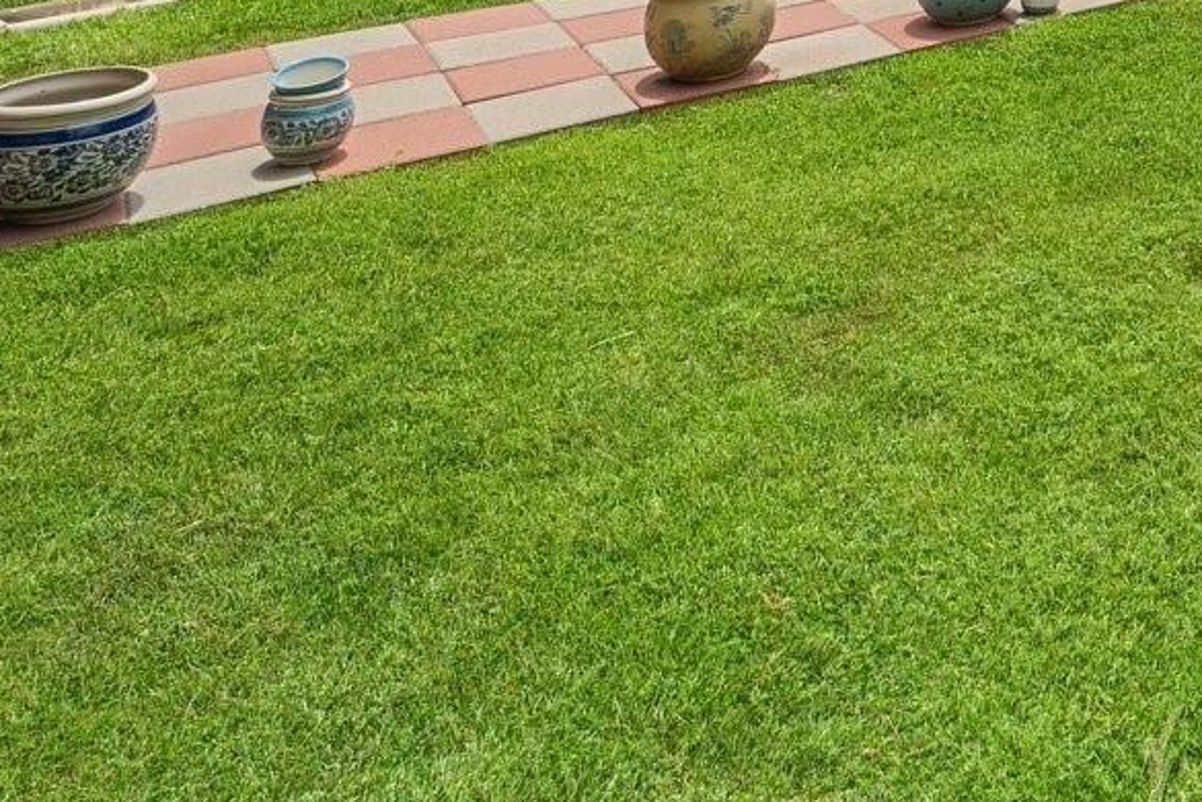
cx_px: 1646
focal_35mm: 49
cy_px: -513
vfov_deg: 21.4
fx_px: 1636
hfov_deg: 30.0
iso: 320
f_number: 9
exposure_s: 1/640
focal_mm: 14
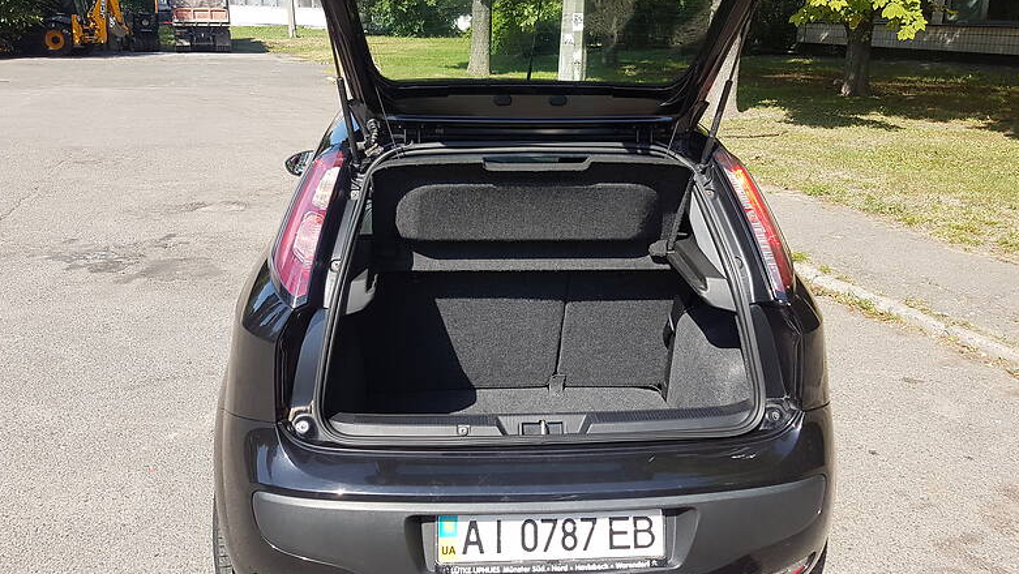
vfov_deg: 39.9
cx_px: 510
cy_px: 206
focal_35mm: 29
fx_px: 784
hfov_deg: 66.0
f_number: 1.7
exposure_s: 1/834
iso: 40
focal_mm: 4.2
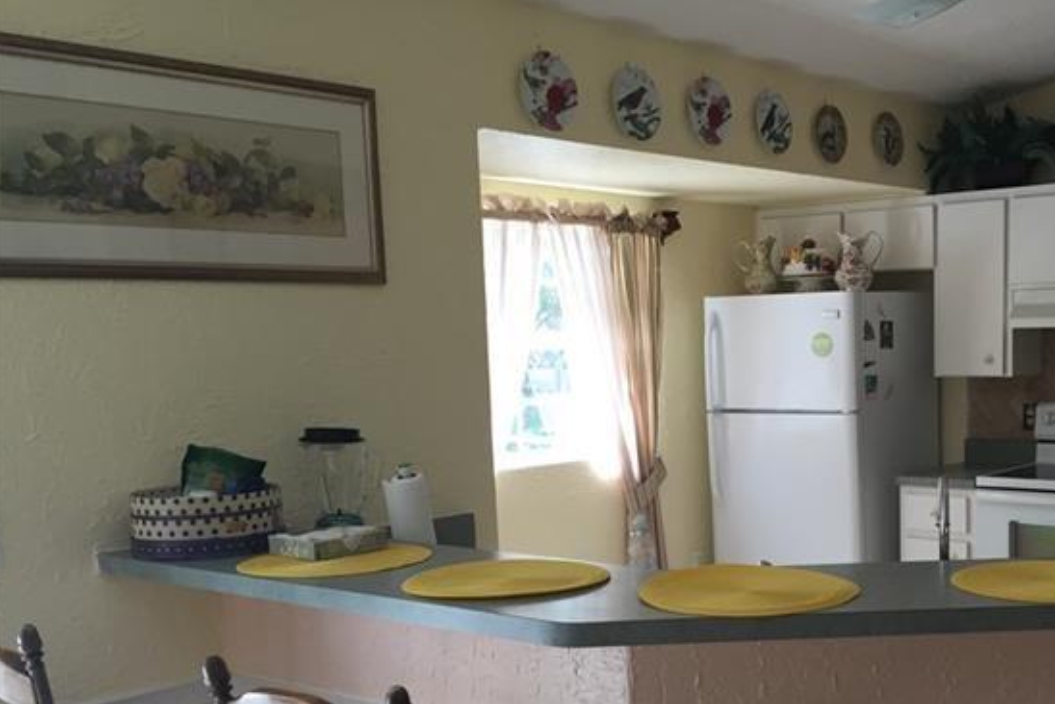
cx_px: 760
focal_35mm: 44
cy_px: 515
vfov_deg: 30.1
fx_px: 1290
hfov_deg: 43.4
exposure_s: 1/30
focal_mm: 4.15
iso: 32
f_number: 2.2
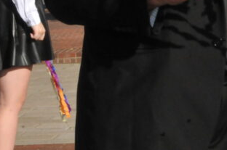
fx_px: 1486
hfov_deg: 8.7
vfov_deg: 5.8
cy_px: -60
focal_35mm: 236
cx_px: 202
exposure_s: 1/250
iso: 1100
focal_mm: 48
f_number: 32
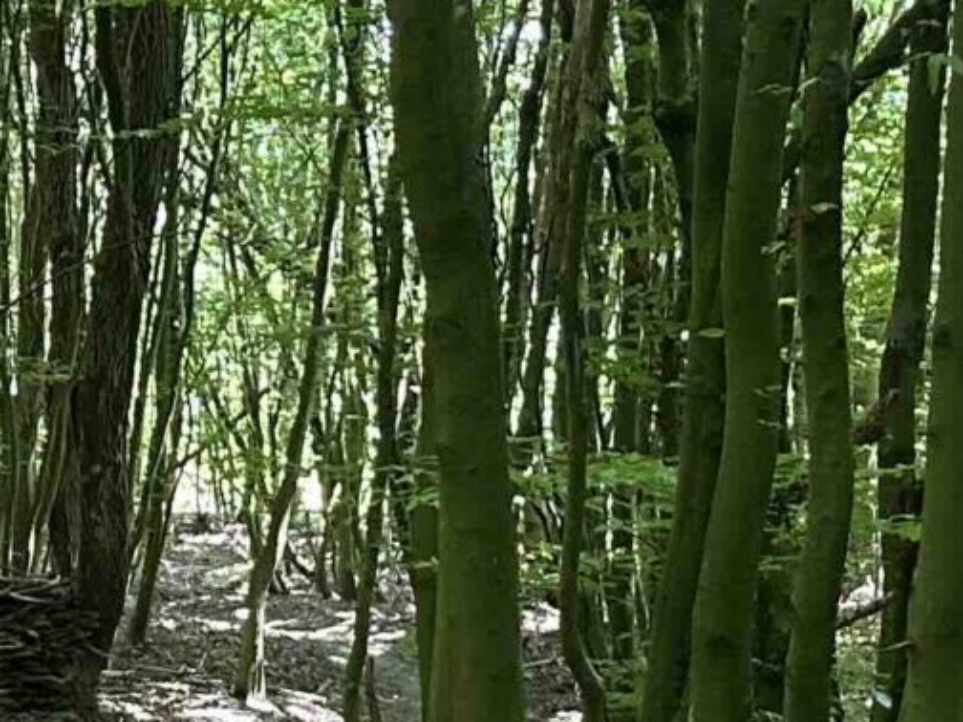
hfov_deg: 15.8
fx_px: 3394
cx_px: -8
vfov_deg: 12.1
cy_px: 521
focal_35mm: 122
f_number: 1.78
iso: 250
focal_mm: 6.86
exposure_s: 1/60
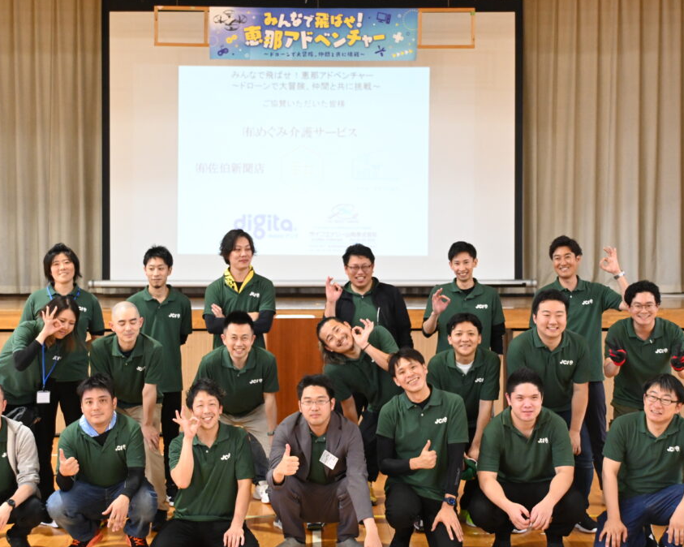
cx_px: 331
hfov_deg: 32.9
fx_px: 1159
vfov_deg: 26.5
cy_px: 273
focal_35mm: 57
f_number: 4
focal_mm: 33.5
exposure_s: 1/125
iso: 3200
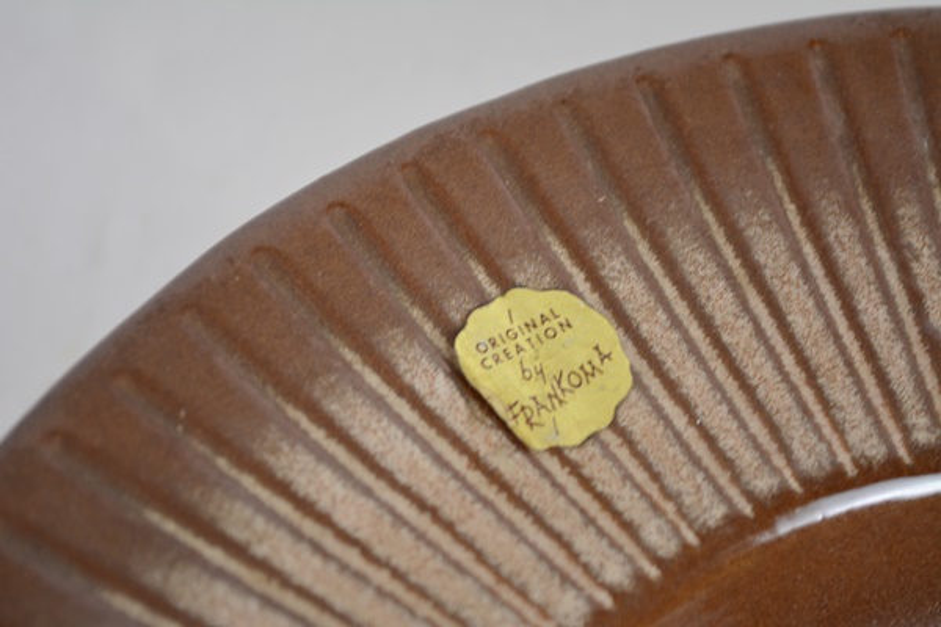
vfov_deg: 16.6
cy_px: 314
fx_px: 2156
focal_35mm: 82
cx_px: 470
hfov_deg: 24.6
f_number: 5.6
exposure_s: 1/60
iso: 500
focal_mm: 55
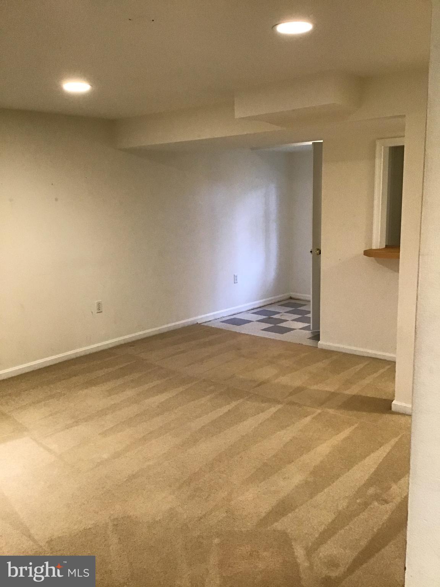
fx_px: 525
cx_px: 220
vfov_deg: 58.4
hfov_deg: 45.4
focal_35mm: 31
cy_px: 294
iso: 125
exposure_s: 1/30
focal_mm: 3.3
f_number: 2.4
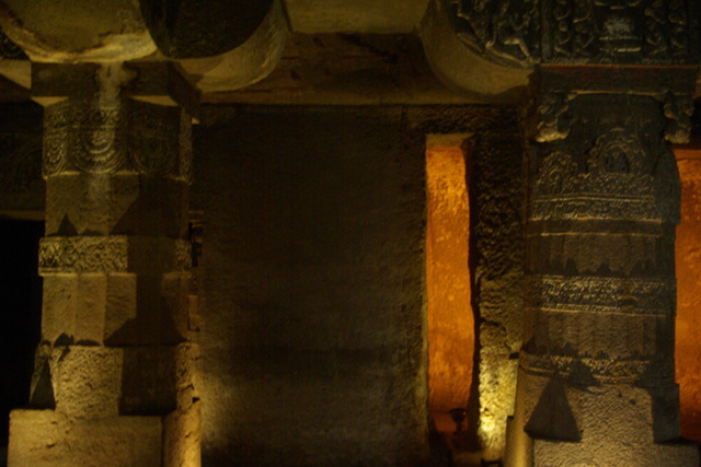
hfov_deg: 42.3
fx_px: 906
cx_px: 350
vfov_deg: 29.0
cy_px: 234
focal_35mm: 46
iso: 800
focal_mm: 31
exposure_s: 1/4
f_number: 4
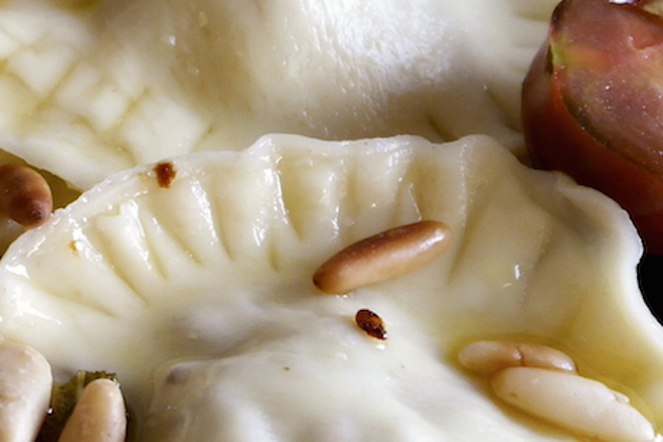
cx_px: -37
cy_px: 293
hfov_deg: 12.0
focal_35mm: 169
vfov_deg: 8.1
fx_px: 3112
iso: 400
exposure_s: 1/60
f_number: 4.6
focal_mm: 25
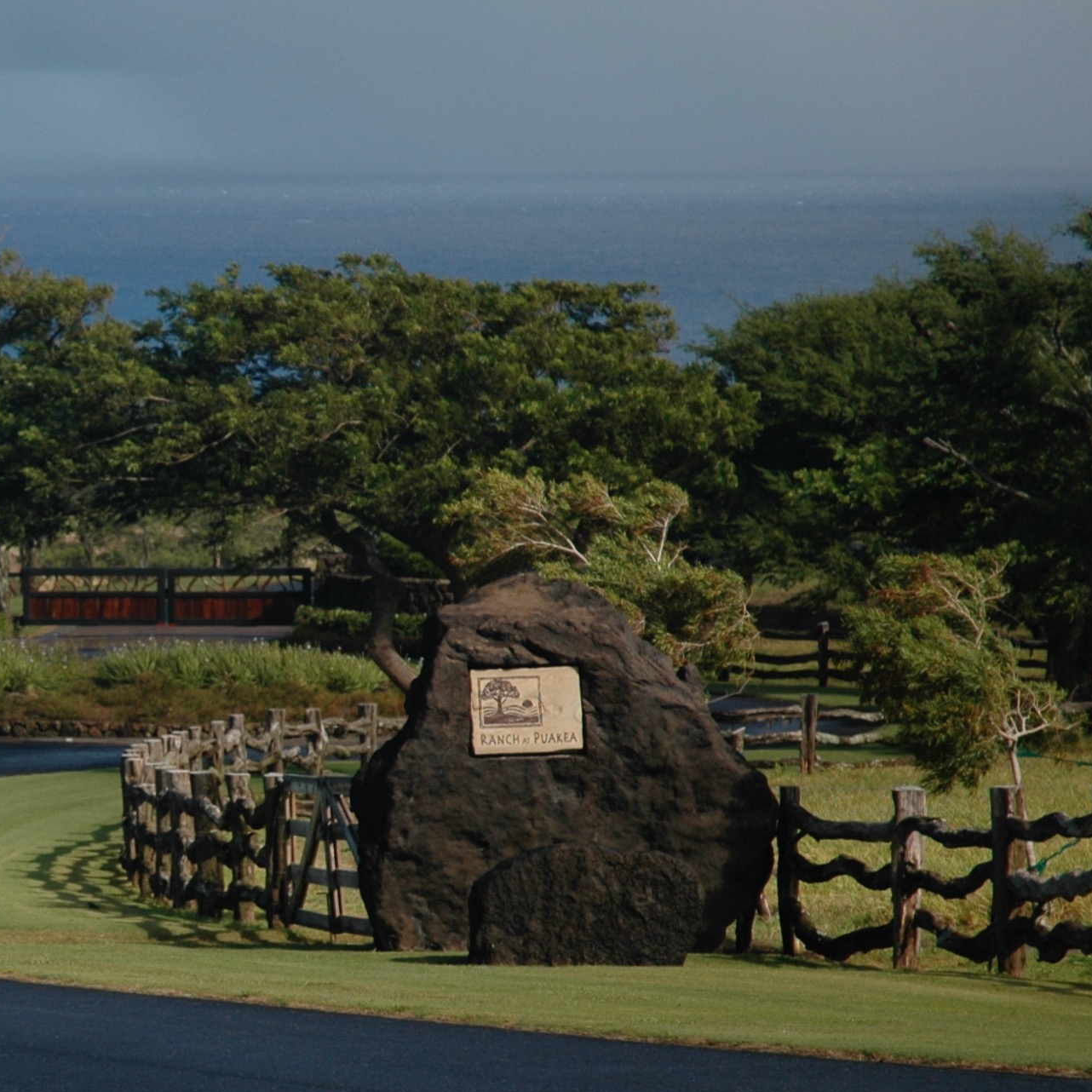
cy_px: 652
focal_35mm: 204
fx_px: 7281
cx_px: -53
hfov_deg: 8.5
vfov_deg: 8.6
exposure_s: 1/400
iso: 200
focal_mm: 70
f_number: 5
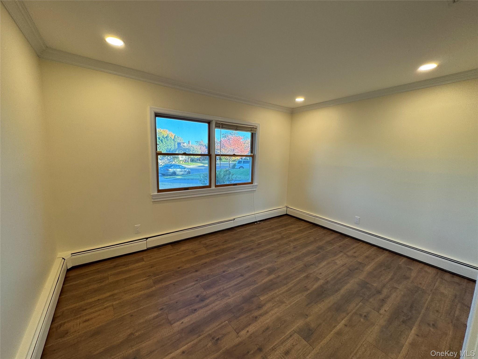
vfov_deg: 85.7
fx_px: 193
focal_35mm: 14
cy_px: 180
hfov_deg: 102.1
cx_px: 239
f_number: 2.2
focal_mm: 2.22
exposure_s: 1/120
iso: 100
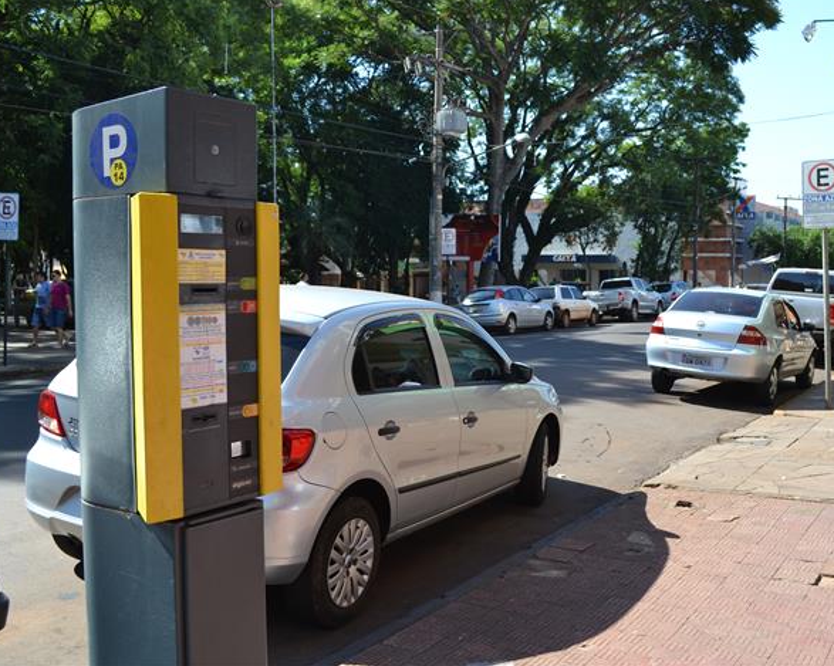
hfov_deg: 47.7
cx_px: 493
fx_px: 937
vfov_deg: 39.1
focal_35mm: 38
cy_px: 327
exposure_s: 1/160
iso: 100
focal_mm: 22
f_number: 6.3
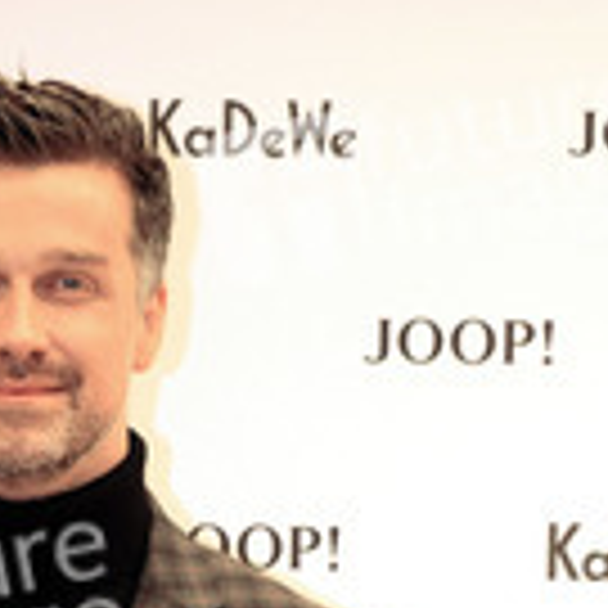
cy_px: 856
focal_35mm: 136
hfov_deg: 12.7
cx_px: 25
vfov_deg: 12.3
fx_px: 2703
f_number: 4.8
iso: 1000
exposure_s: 1/50
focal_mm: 36
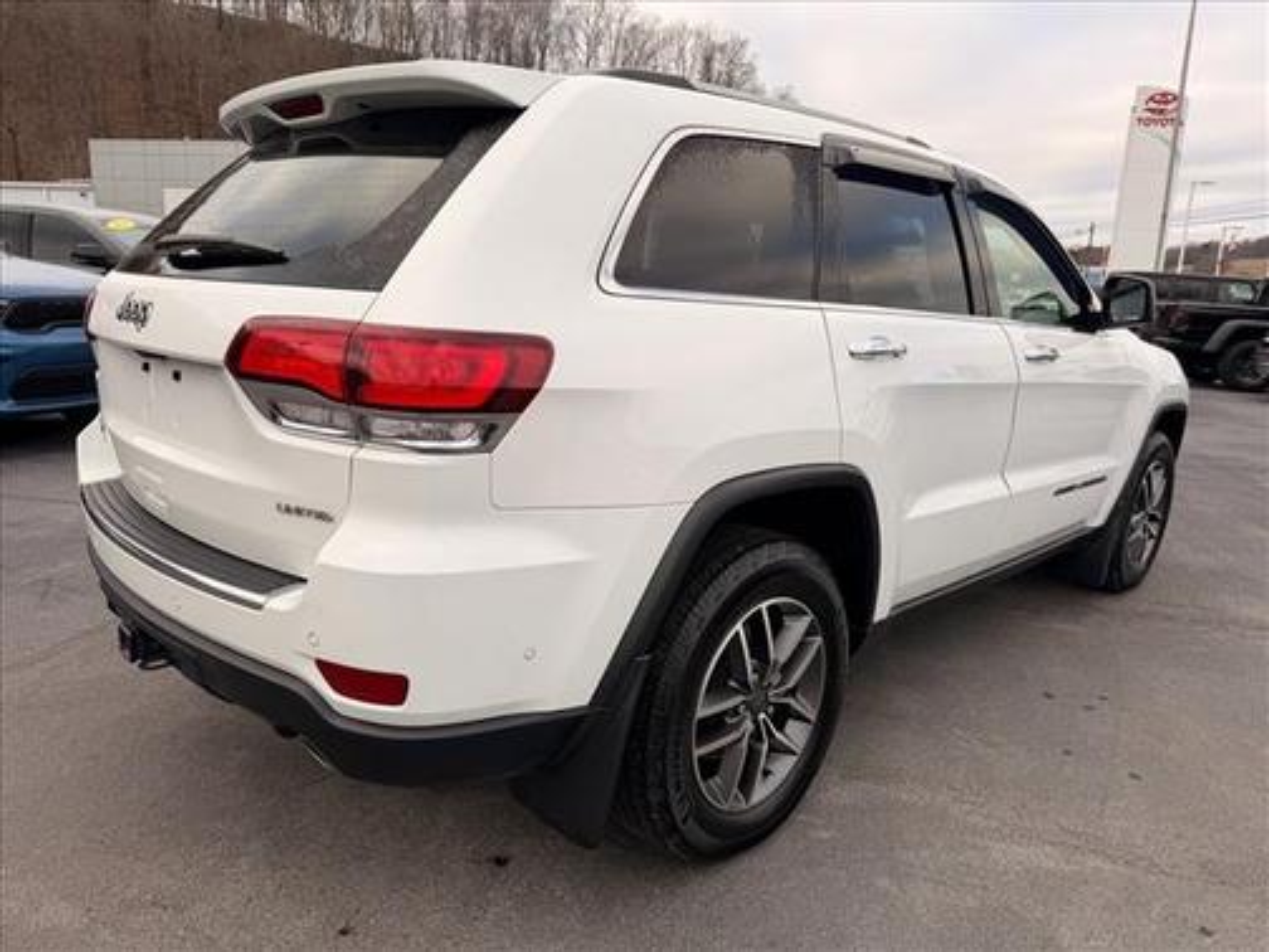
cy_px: 476
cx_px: 634
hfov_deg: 71.6
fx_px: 880
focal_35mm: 24
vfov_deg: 56.8
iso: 80
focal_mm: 6.76
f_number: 1.78
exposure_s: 1/765
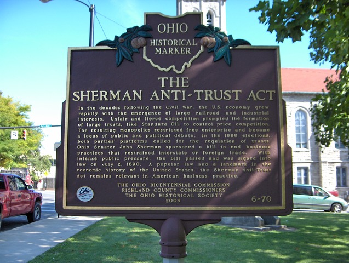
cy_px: 132
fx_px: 394
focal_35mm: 39
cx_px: 174
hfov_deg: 47.8
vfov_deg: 36.9
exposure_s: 1/298
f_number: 2.8
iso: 107
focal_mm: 8
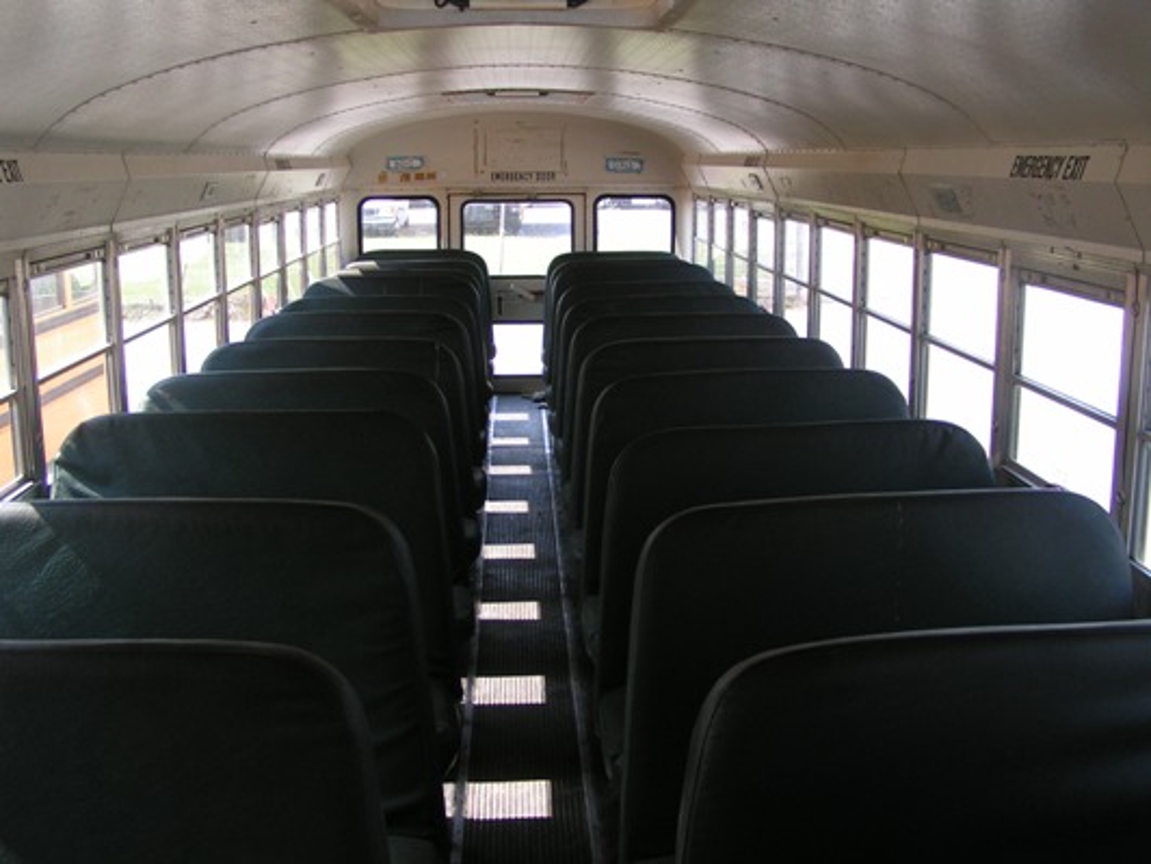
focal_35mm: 38
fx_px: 1264
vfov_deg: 37.7
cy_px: 432
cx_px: 576
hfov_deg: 49.0
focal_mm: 5.8
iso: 50
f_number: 4
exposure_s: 1/60
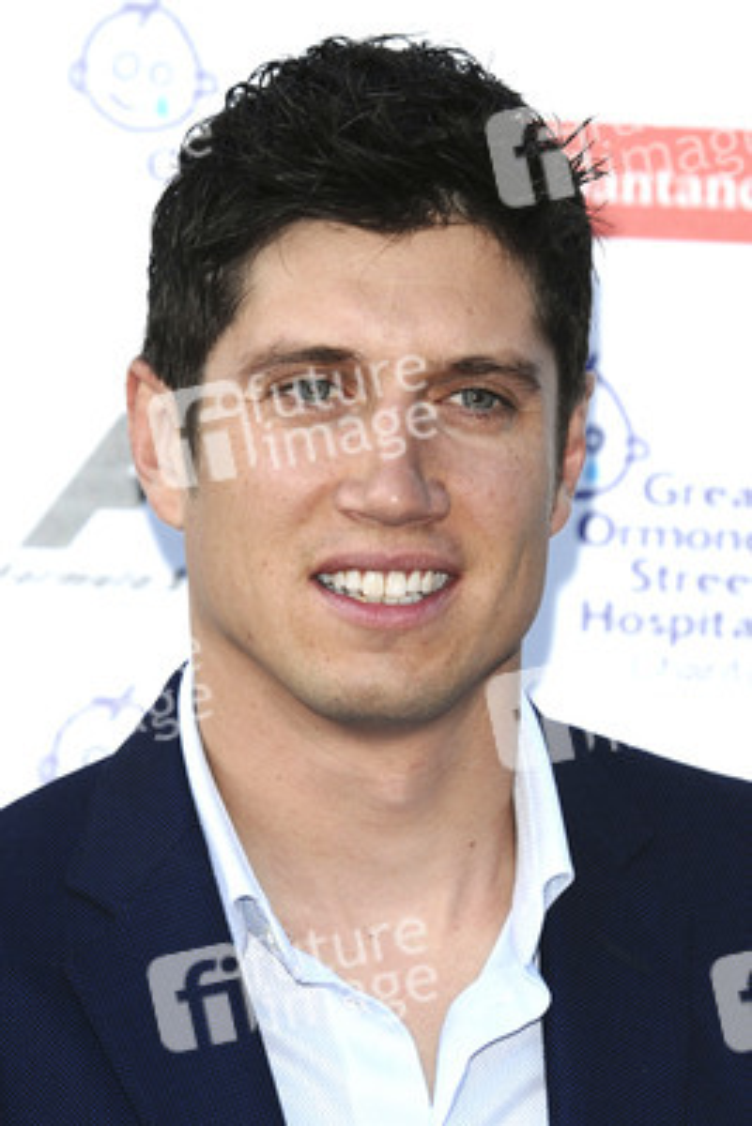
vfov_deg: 9.5
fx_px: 6809
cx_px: 376
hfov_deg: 6.3
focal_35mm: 218
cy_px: 563
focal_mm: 145
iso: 320
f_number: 5
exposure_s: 1/250
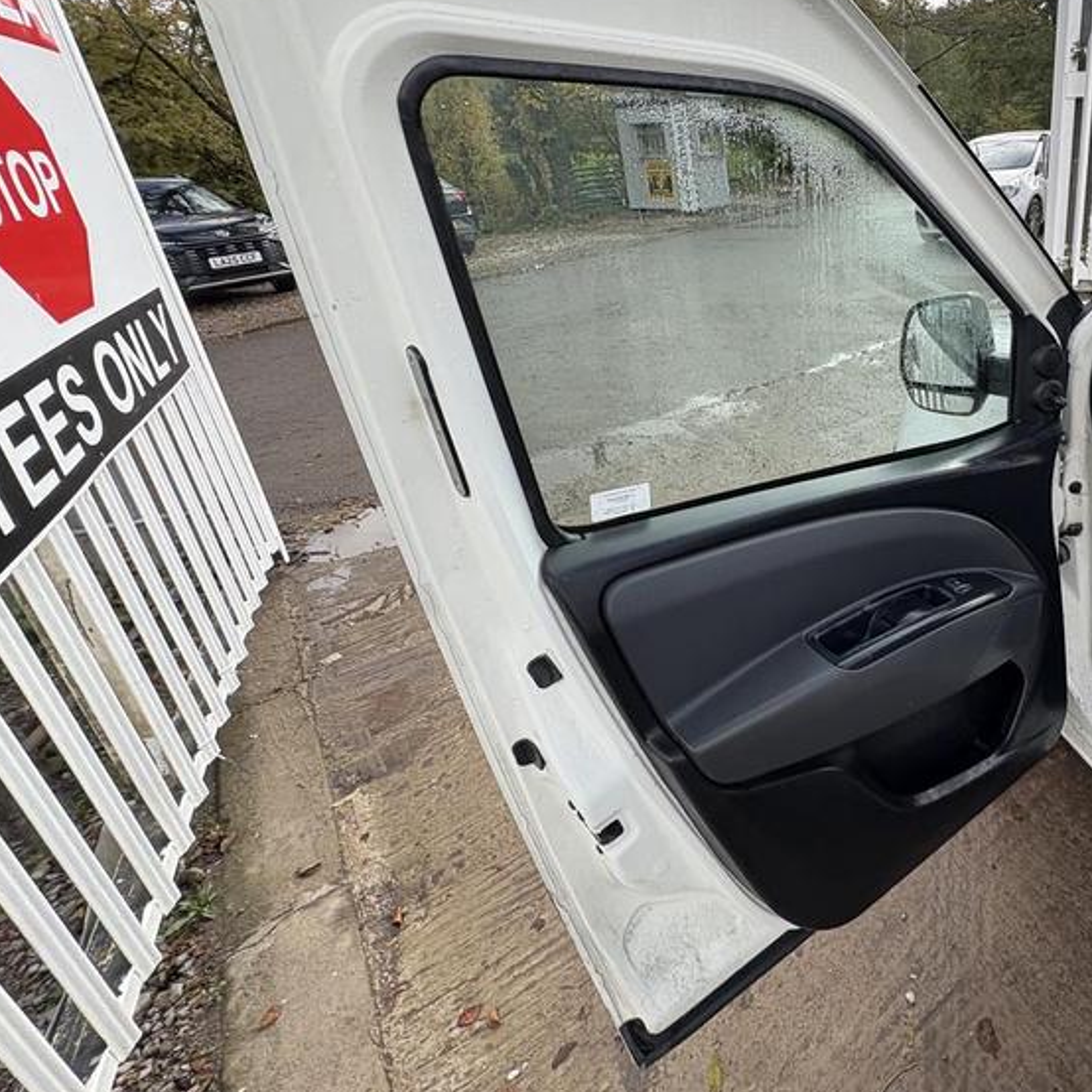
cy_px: 444
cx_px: 844
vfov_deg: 74.1
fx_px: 714
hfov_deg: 69.0
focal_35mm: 20
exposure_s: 1/320
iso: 50
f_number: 2.2
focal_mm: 2.22
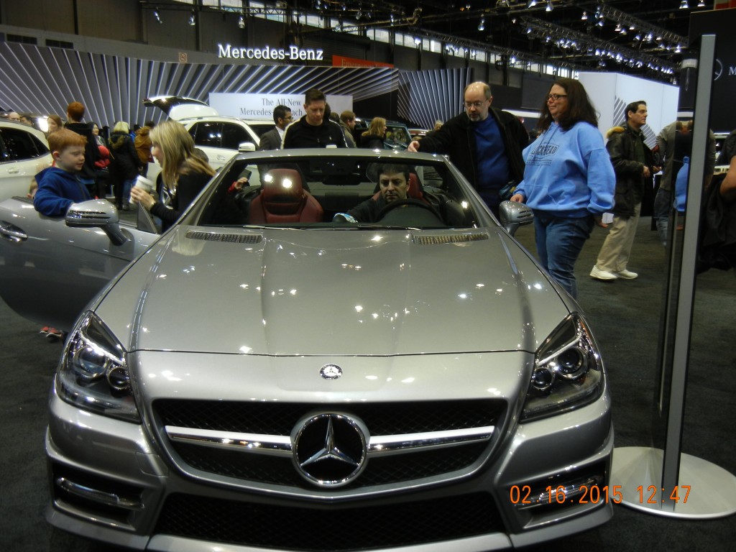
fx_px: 723
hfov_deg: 54.0
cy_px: 276
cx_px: 368
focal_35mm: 34
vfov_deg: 41.8
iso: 228
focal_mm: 6.2
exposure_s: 1/60
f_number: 3.6
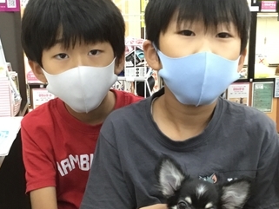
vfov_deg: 25.0
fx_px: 468
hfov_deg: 33.2
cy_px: 154
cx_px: 146
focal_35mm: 58
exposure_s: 1/30
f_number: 2.4
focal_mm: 3.3
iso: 160
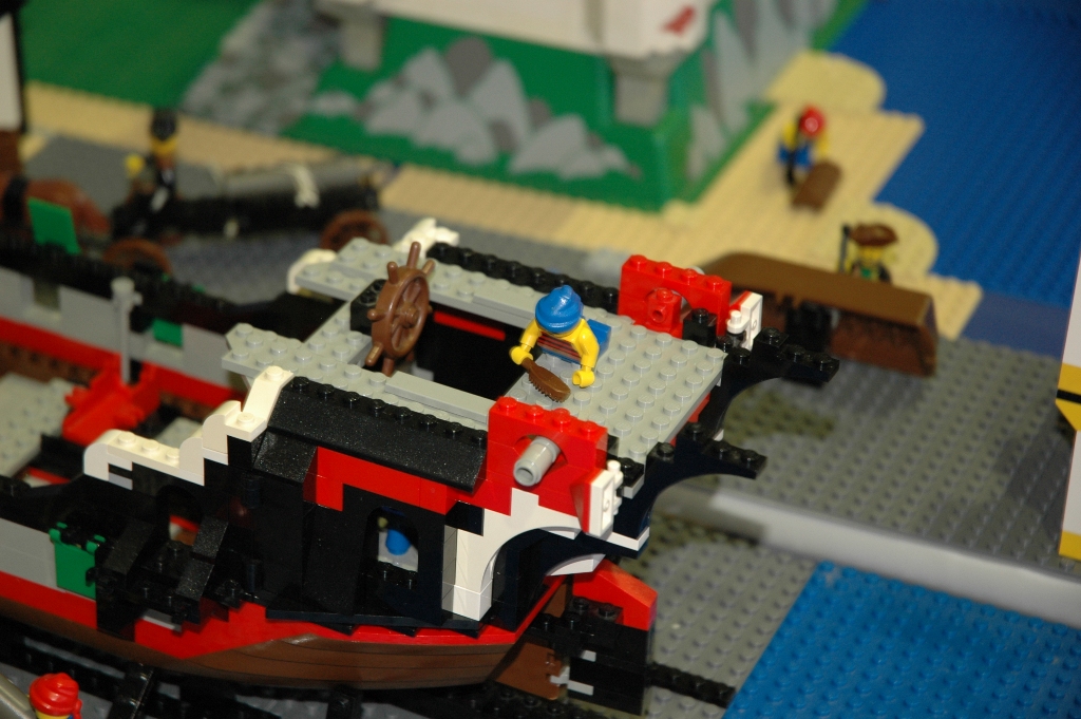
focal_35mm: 105
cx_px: 540
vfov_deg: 13.0
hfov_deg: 19.5
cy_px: 360
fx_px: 3150
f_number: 4.5
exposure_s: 1/15
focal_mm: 70
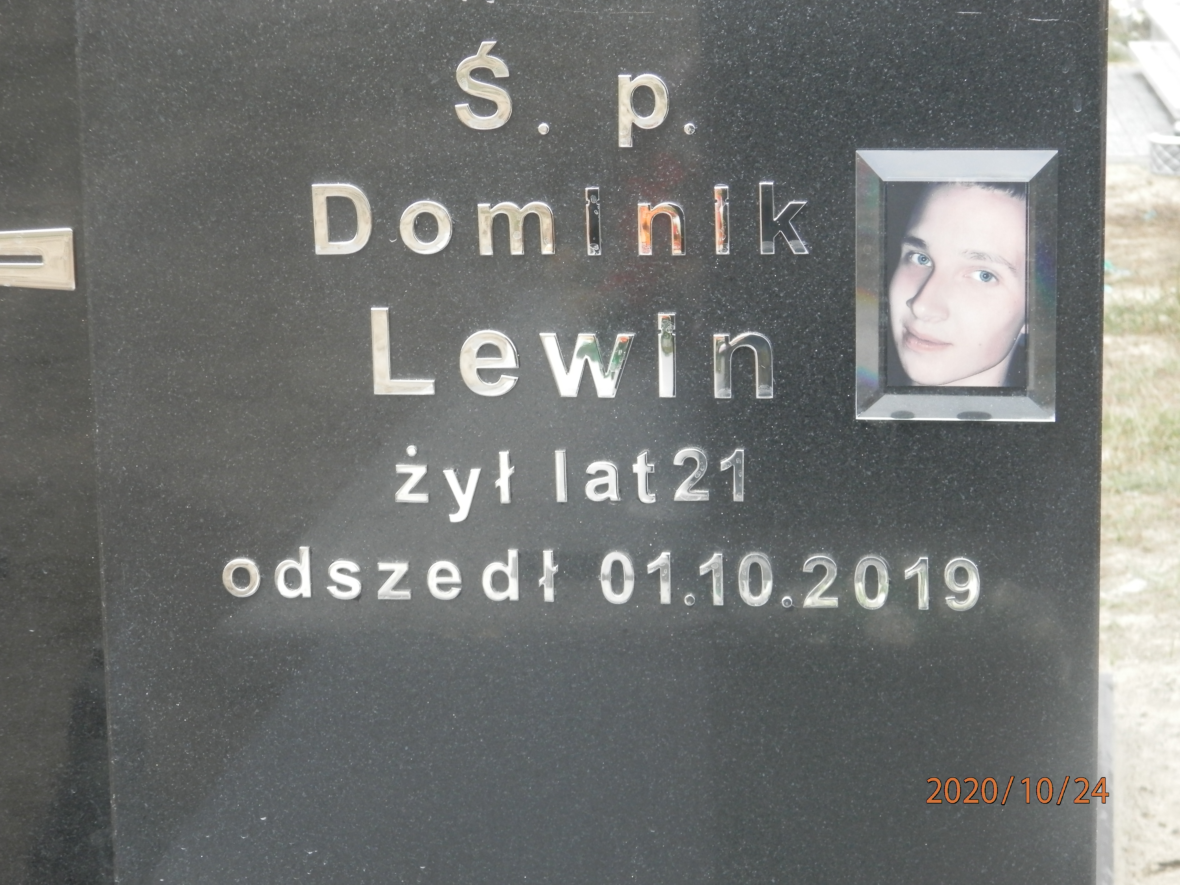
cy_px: 442
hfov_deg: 18.5
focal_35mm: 106
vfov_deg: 14.0
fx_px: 3613
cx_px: 590
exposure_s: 1/60
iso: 200
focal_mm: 19
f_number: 4.5
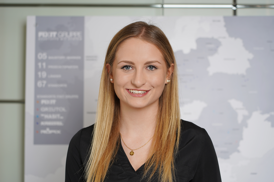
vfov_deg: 13.0
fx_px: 799
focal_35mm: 105
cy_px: 91
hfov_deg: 19.5
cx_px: 137
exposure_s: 1/125
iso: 100
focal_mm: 105
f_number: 4
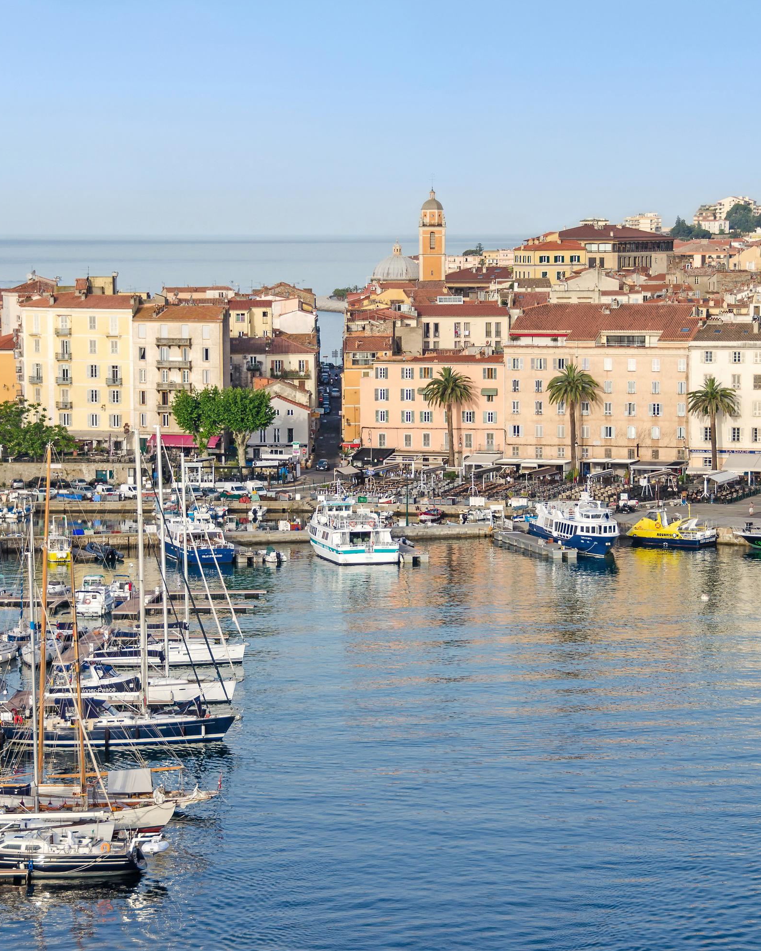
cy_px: 476
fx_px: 3125
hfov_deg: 13.9
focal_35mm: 111
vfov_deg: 17.3
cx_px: 386
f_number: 4.8
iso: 100
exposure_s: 1/640
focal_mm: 52
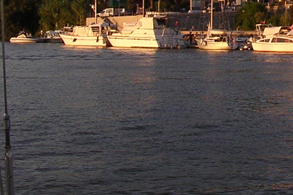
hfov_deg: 15.9
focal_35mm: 120
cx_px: 412
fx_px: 977
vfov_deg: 11.1
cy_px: -61
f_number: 5.6
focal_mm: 5.8
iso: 138
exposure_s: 1/135
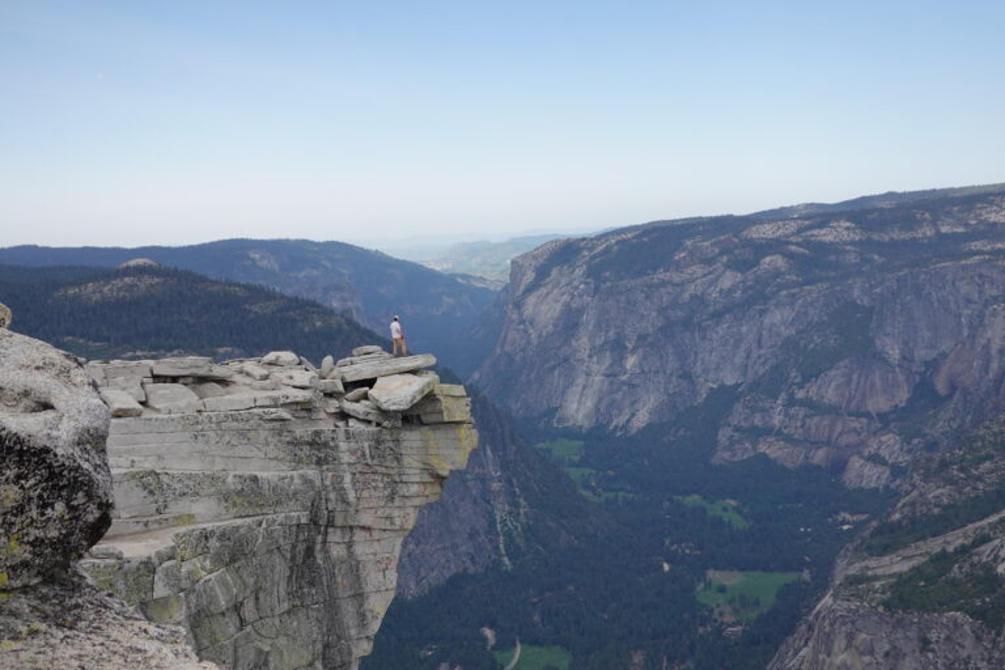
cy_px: 335
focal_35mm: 41
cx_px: 502
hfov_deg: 47.4
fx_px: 1144
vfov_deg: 32.6
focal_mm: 15.28
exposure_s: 1/500
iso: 100
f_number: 4
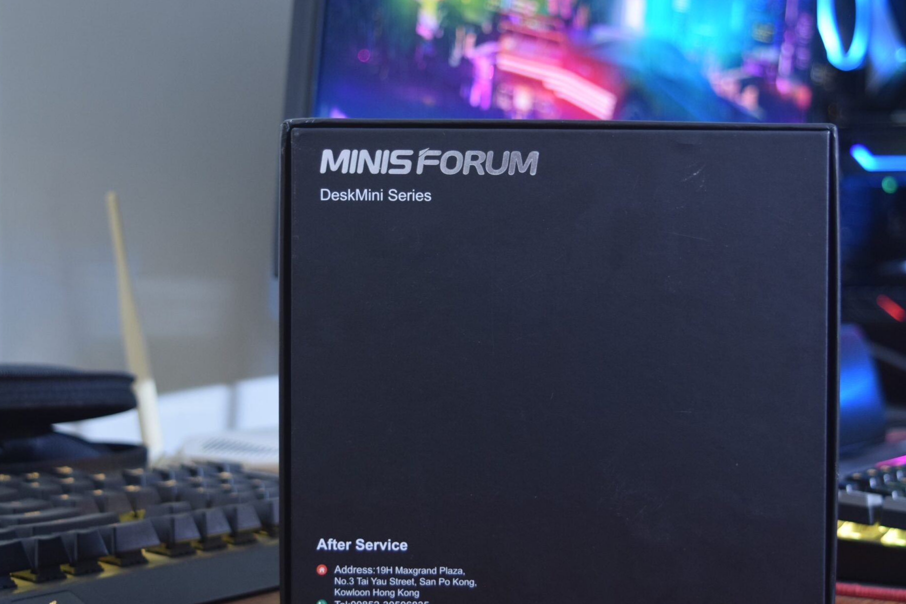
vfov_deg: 20.7
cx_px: 506
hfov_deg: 30.6
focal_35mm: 66
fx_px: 1653
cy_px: 342
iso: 400
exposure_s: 1/5
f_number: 4.2
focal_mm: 31
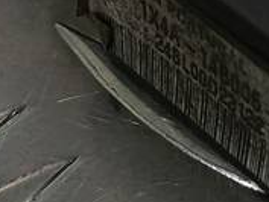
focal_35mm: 156
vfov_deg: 9.4
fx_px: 1213
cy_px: -55
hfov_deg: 12.5
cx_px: 251
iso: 76
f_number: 1.6
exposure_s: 1/100
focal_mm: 4.11
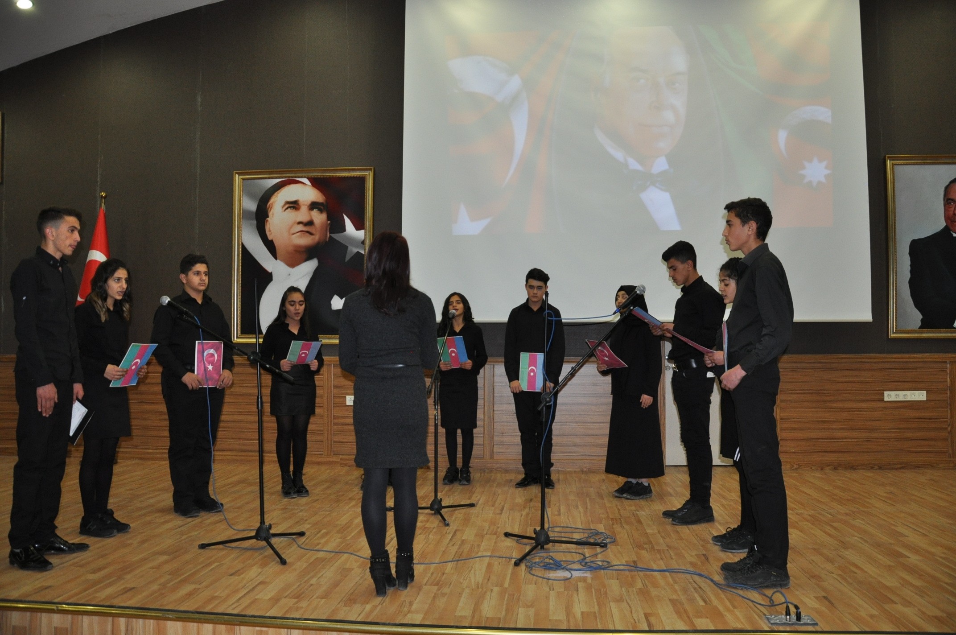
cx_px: 478
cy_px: 318
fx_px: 716
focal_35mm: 27
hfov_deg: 67.4
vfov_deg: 47.8
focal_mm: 18
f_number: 3.5
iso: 800
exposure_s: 1/60
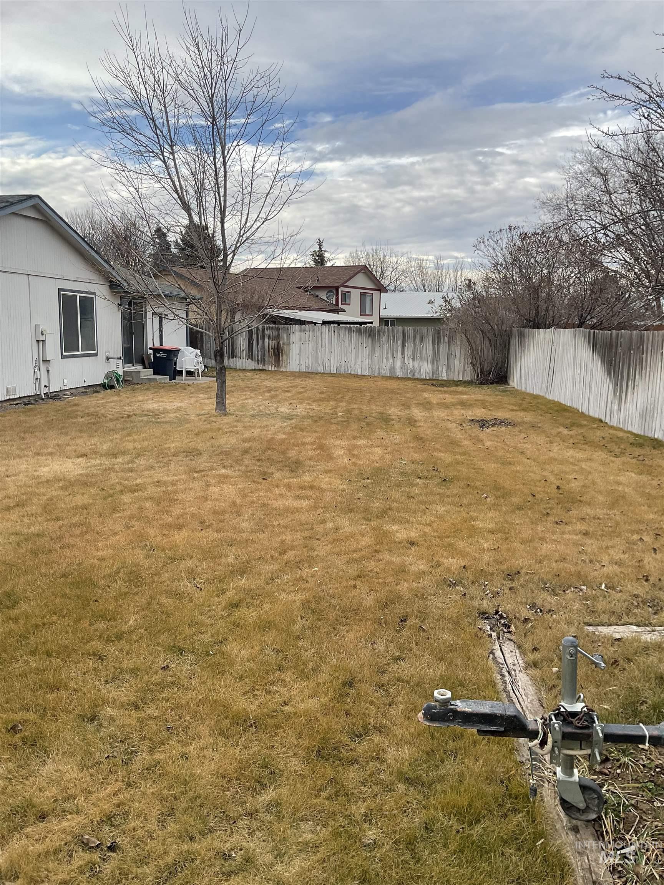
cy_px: 442
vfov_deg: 61.7
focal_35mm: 29
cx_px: 332
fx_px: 742
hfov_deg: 48.2
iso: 16
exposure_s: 1/650
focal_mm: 3
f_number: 1.8
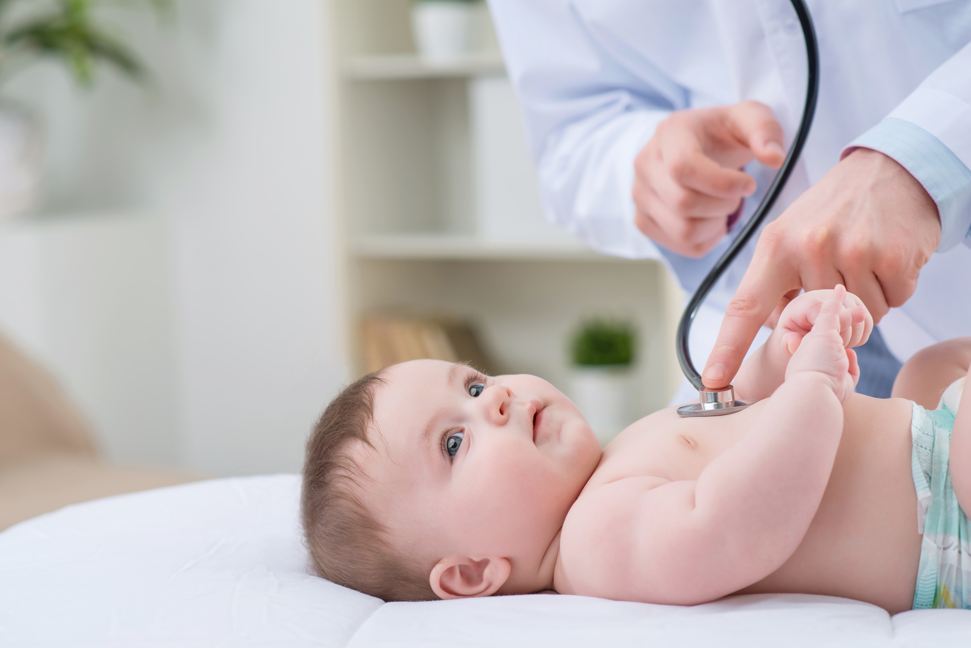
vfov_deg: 16.1
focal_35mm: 85
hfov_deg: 23.9
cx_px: 486
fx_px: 2293
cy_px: 324
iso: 125
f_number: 4
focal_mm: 85
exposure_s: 1/160
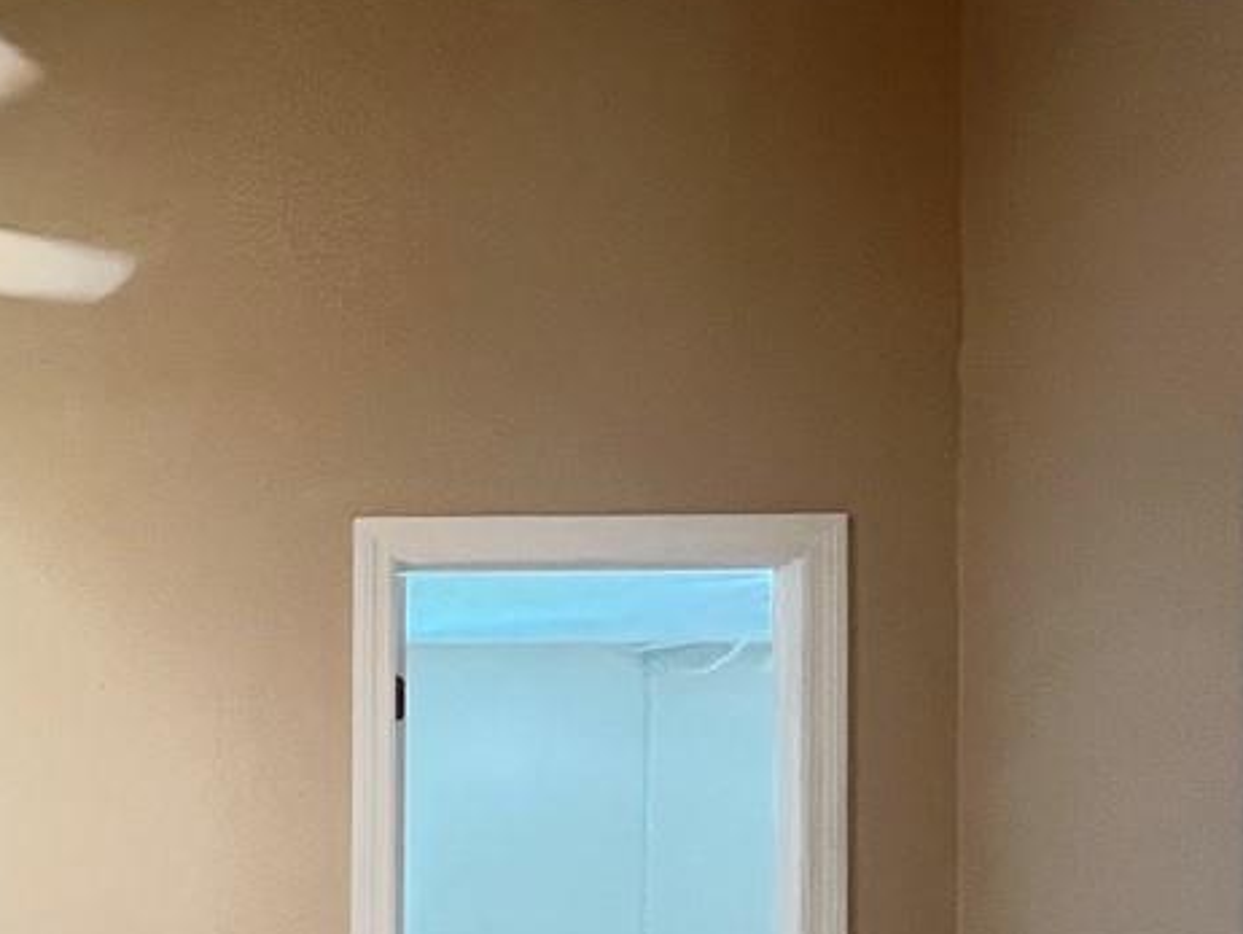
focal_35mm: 45
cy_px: 888
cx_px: -67
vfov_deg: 30.4
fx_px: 1617
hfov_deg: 36.6
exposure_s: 1/60
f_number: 1.8
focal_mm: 1.57
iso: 250
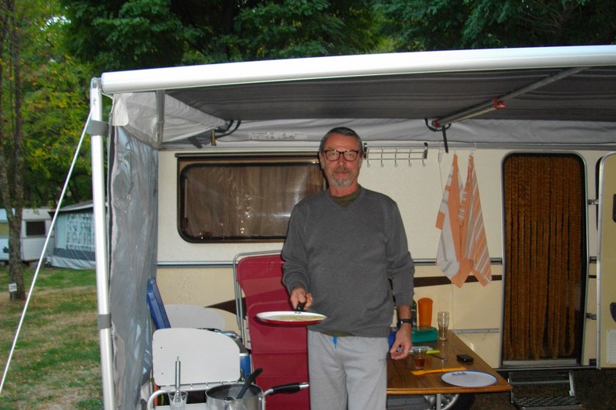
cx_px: 311
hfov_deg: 57.2
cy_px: 232
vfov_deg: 39.9
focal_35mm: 33
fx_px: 564
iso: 200
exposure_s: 1/50
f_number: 2.9
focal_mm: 5.7
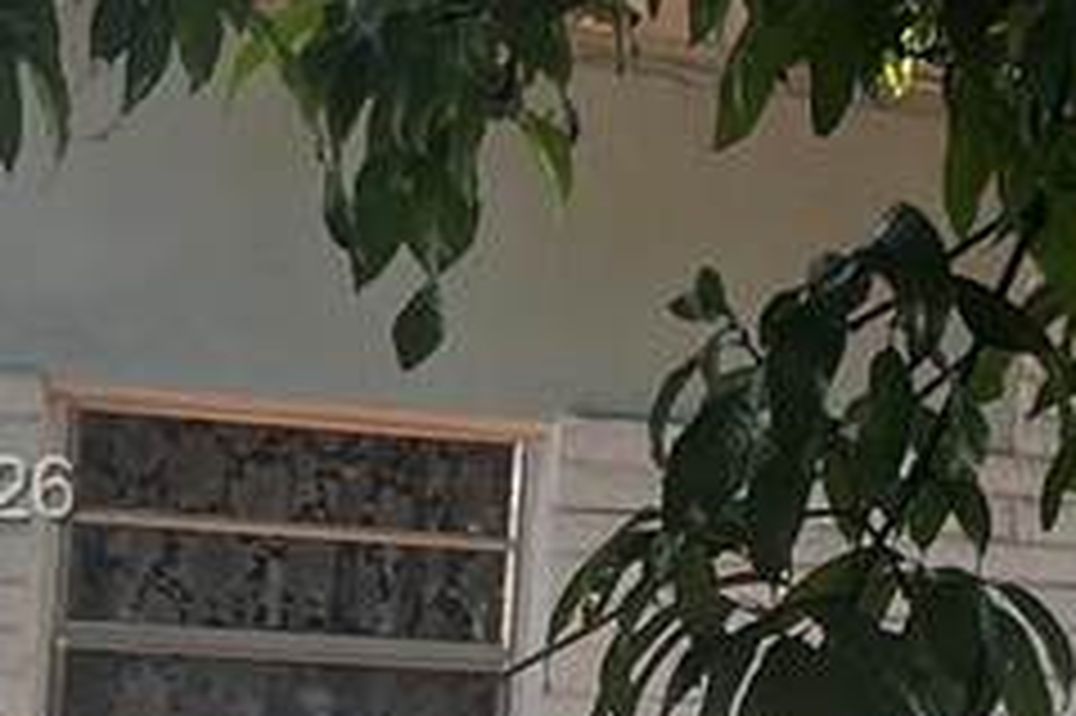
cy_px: 495
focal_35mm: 145
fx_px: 4331
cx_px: 1837
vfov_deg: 9.4
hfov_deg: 13.0
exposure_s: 1/452
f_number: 1.5
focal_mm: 5.7
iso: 50
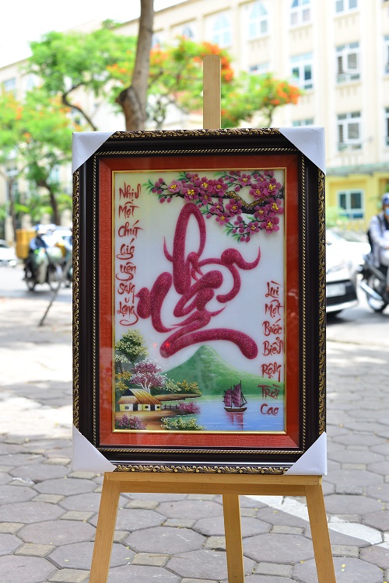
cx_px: 194
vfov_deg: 39.6
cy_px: 292
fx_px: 810
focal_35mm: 50
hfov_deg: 27.0
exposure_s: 1/250
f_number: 4
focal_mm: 50
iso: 125
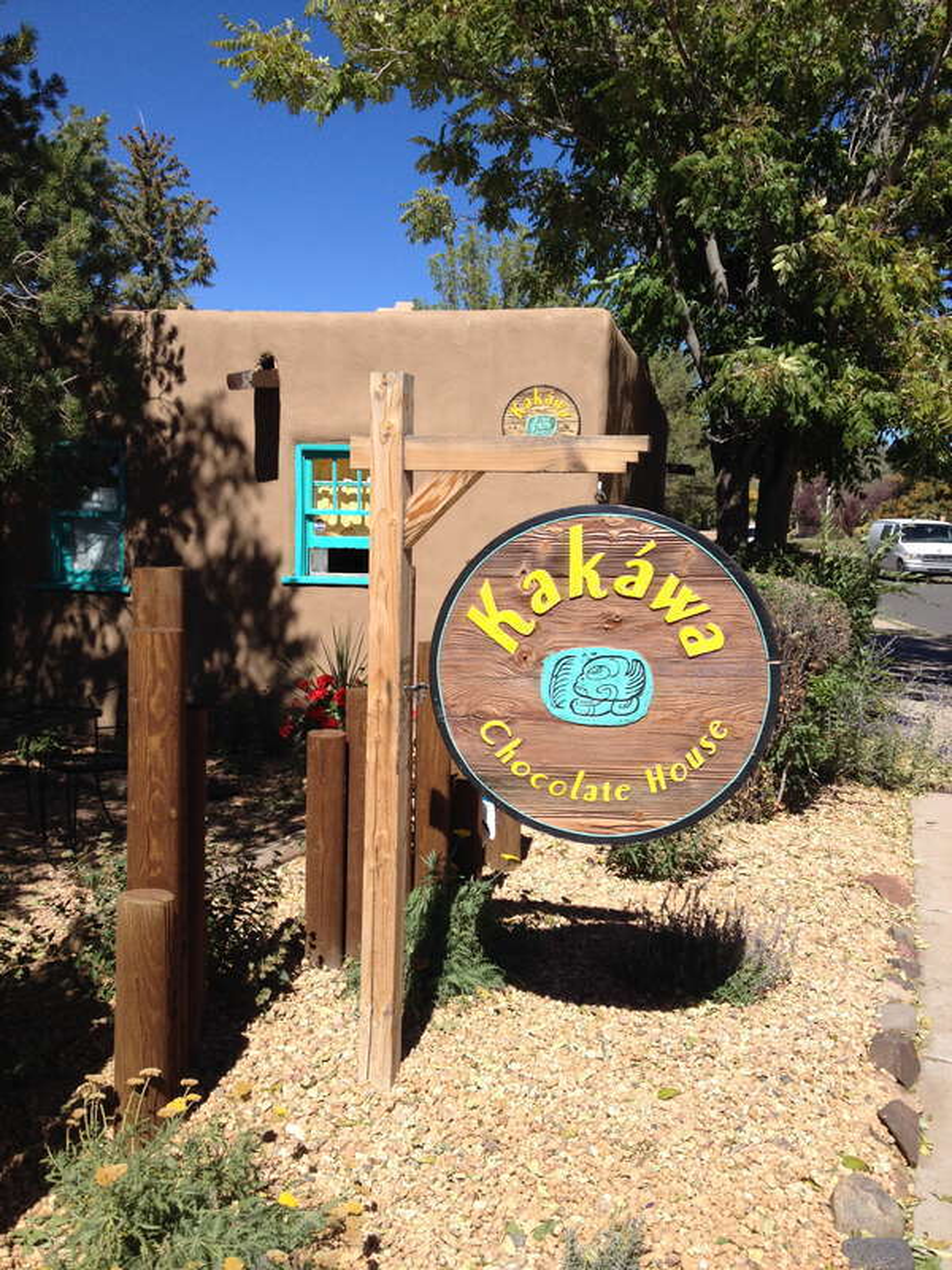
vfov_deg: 52.6
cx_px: 476
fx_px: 1283
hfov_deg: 40.7
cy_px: 635
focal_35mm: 35
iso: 50
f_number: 2.4
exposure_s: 1/1493
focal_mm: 4.28
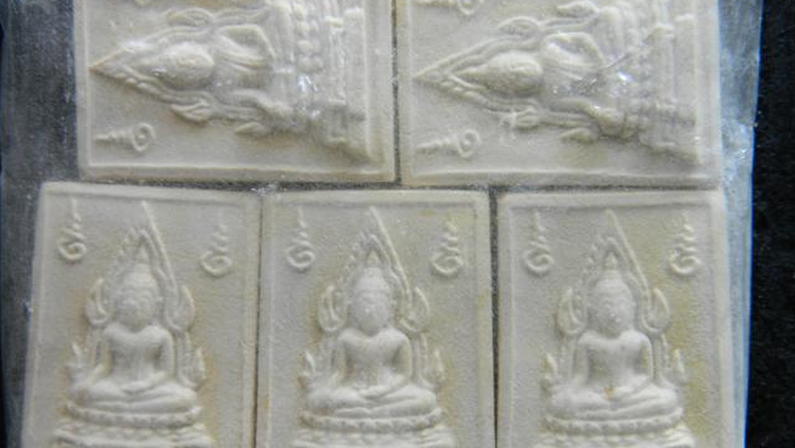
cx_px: 398
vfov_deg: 15.7
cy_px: 227
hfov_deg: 27.5
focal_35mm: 77
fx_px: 1624
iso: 100
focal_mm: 12.6
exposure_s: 1/15
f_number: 4
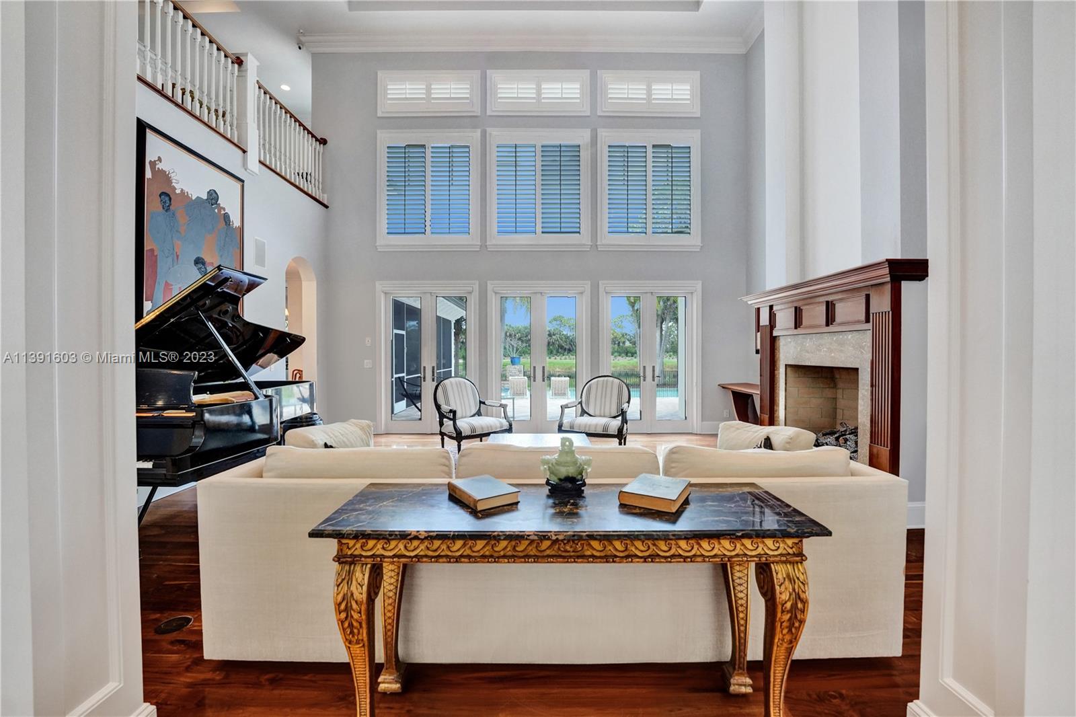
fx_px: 418
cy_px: 358
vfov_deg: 81.2
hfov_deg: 104.3
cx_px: 538
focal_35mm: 14
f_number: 4.5
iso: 2500
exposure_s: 1/250
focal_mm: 14
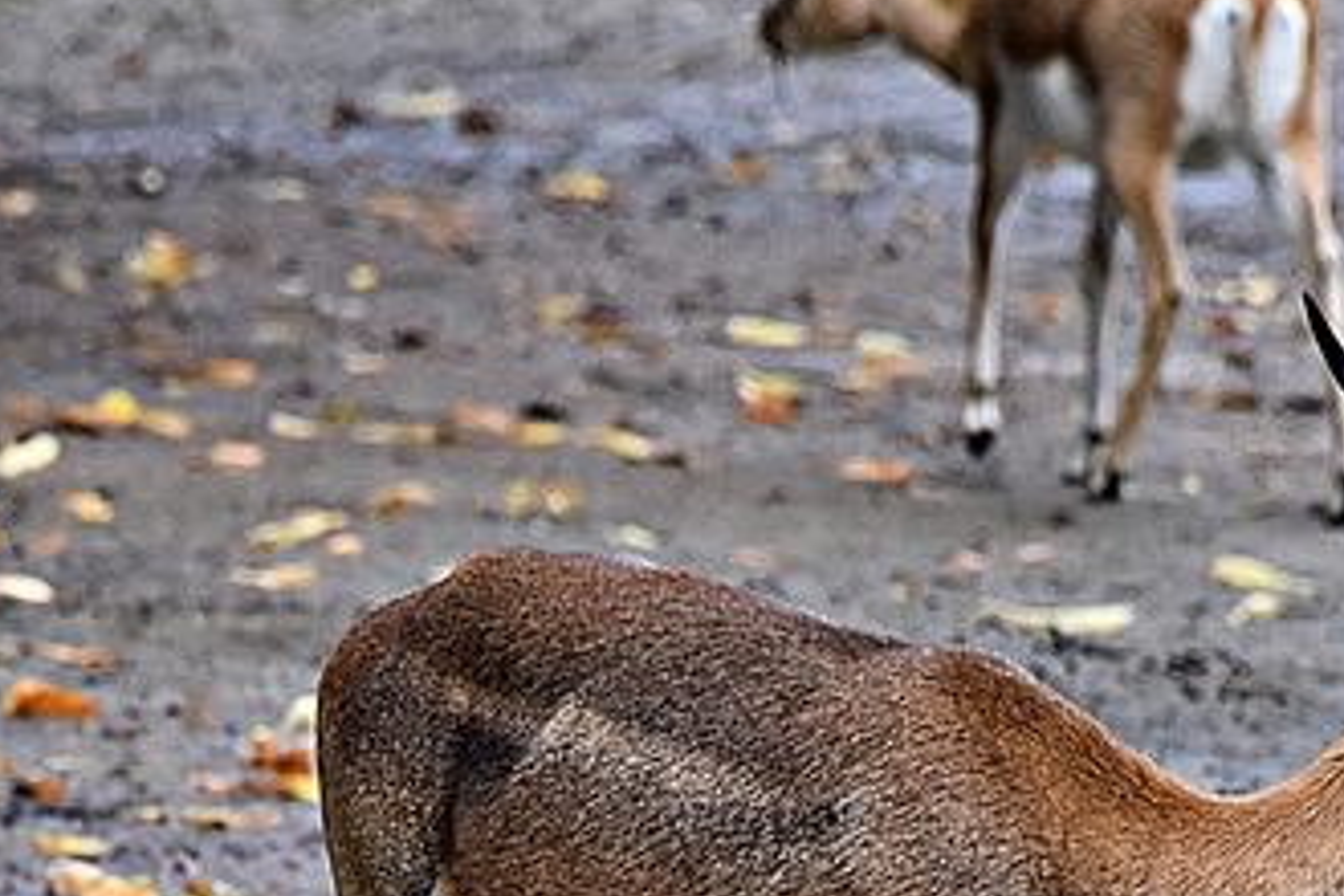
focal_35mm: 651
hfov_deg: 3.2
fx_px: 24302
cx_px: 472
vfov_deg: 2.1
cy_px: 1163
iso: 800
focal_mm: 140
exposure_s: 1/500
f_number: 5.6
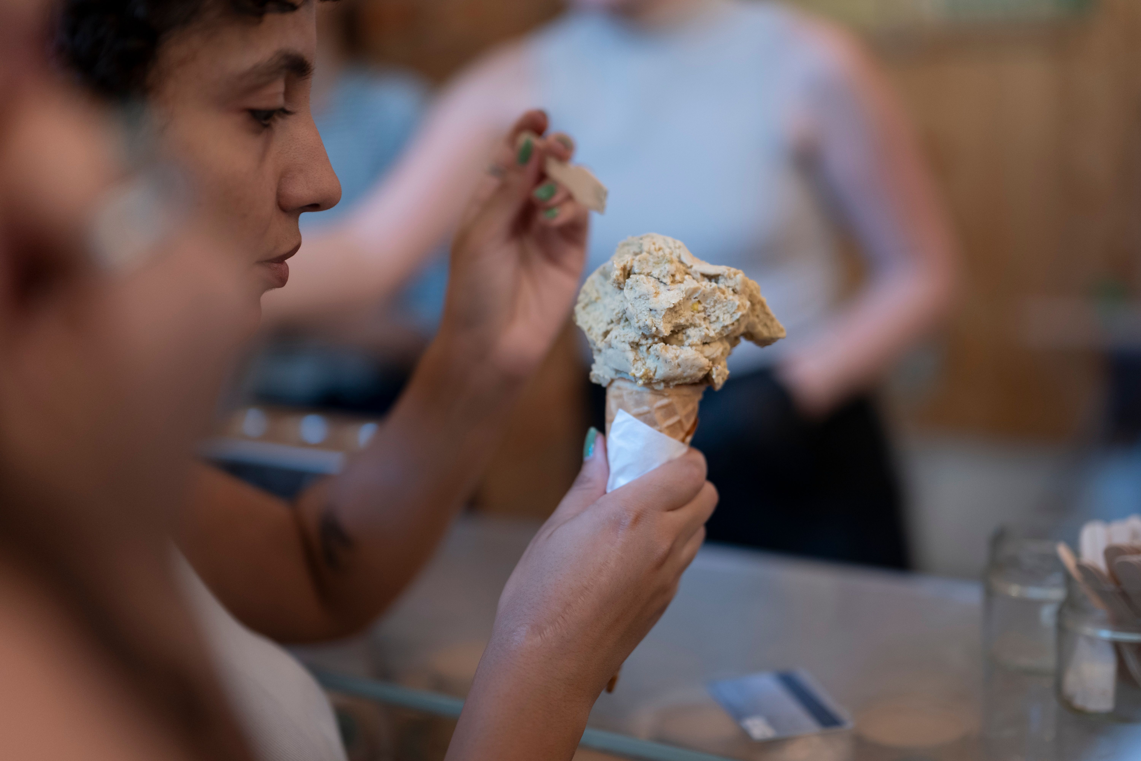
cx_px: 570
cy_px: 380
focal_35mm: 50
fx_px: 1585
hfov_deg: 39.6
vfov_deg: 27.0
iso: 1000
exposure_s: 1/250
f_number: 1.4
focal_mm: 50
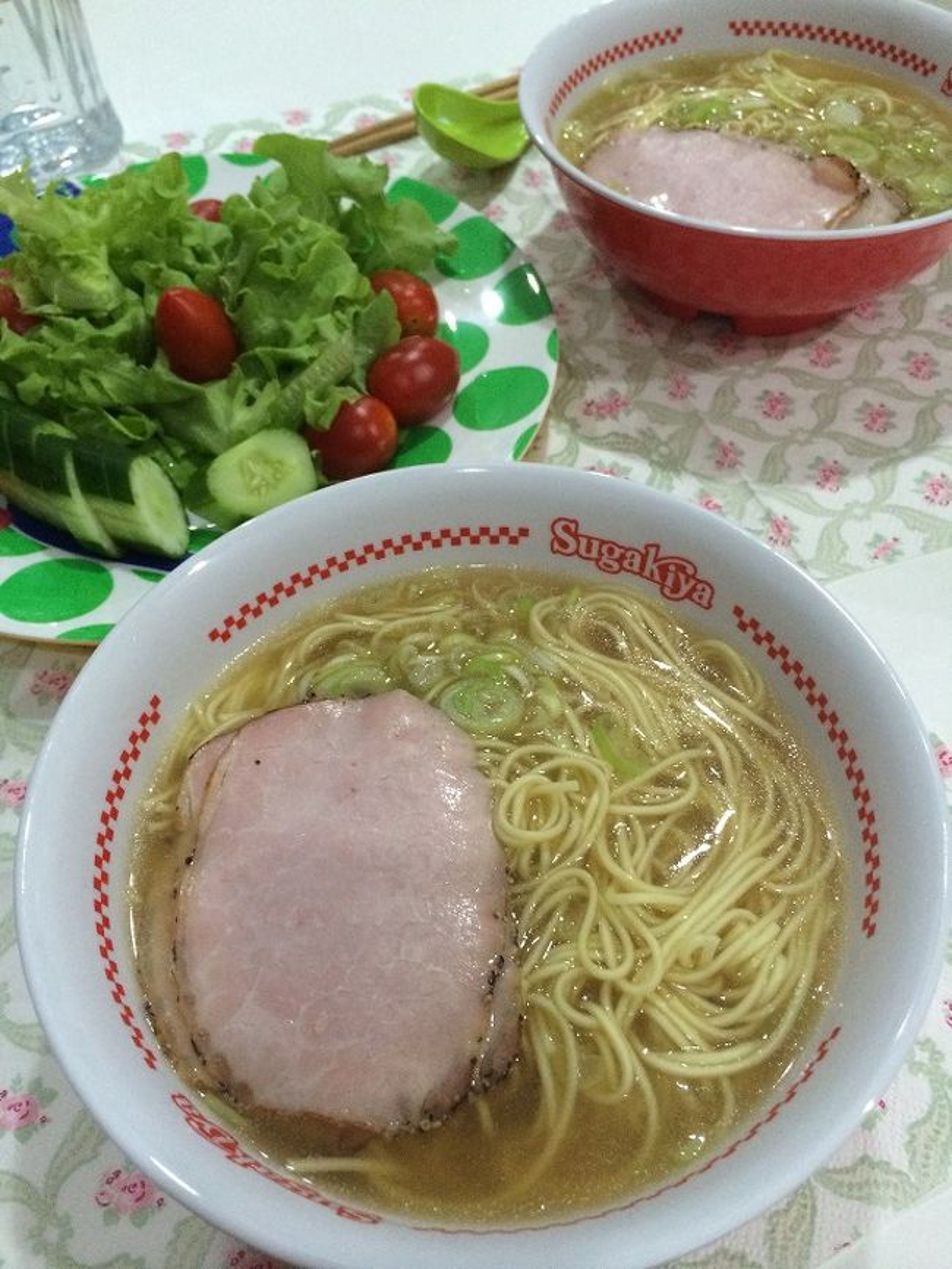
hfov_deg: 46.8
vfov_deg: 60.0
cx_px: 476
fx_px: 1100
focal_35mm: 30
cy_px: 634
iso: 400
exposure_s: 1/33
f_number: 2.2
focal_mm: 4.12
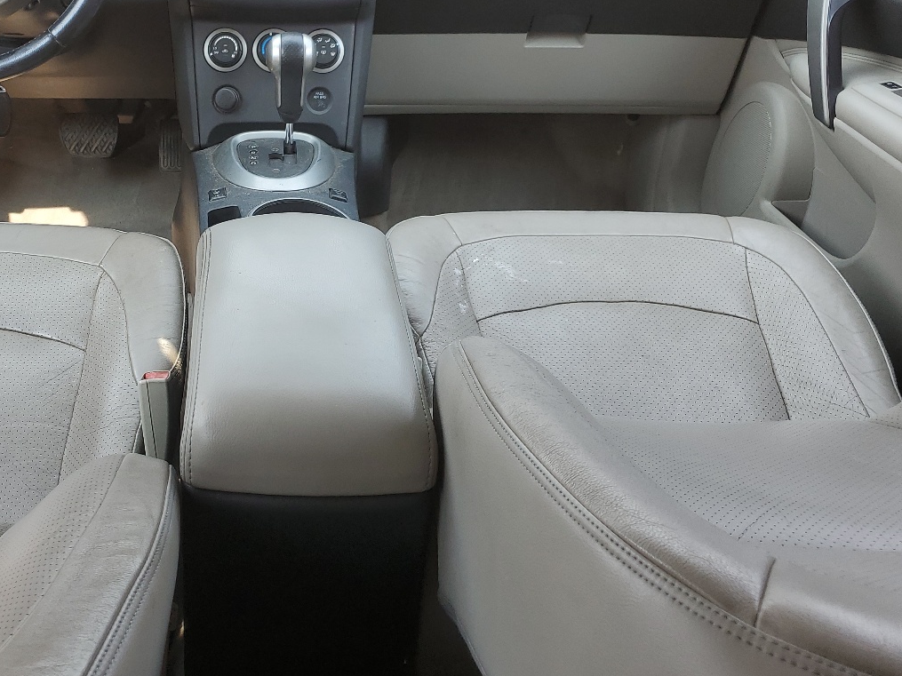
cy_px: 261
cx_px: 264
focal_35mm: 41
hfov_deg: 44.7
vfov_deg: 35.0
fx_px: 1068
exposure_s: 1/303
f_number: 1.5
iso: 50
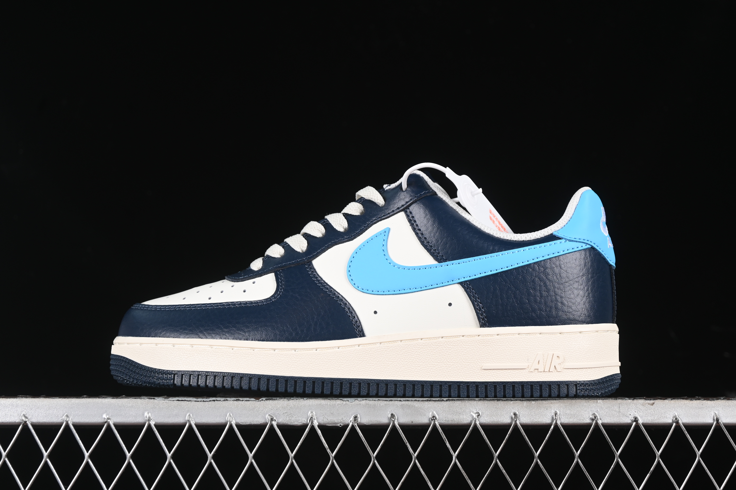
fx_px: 1533
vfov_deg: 18.2
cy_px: 245
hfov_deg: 27.0
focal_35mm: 75
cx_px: 368
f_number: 7.1
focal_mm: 50
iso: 160
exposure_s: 1/60
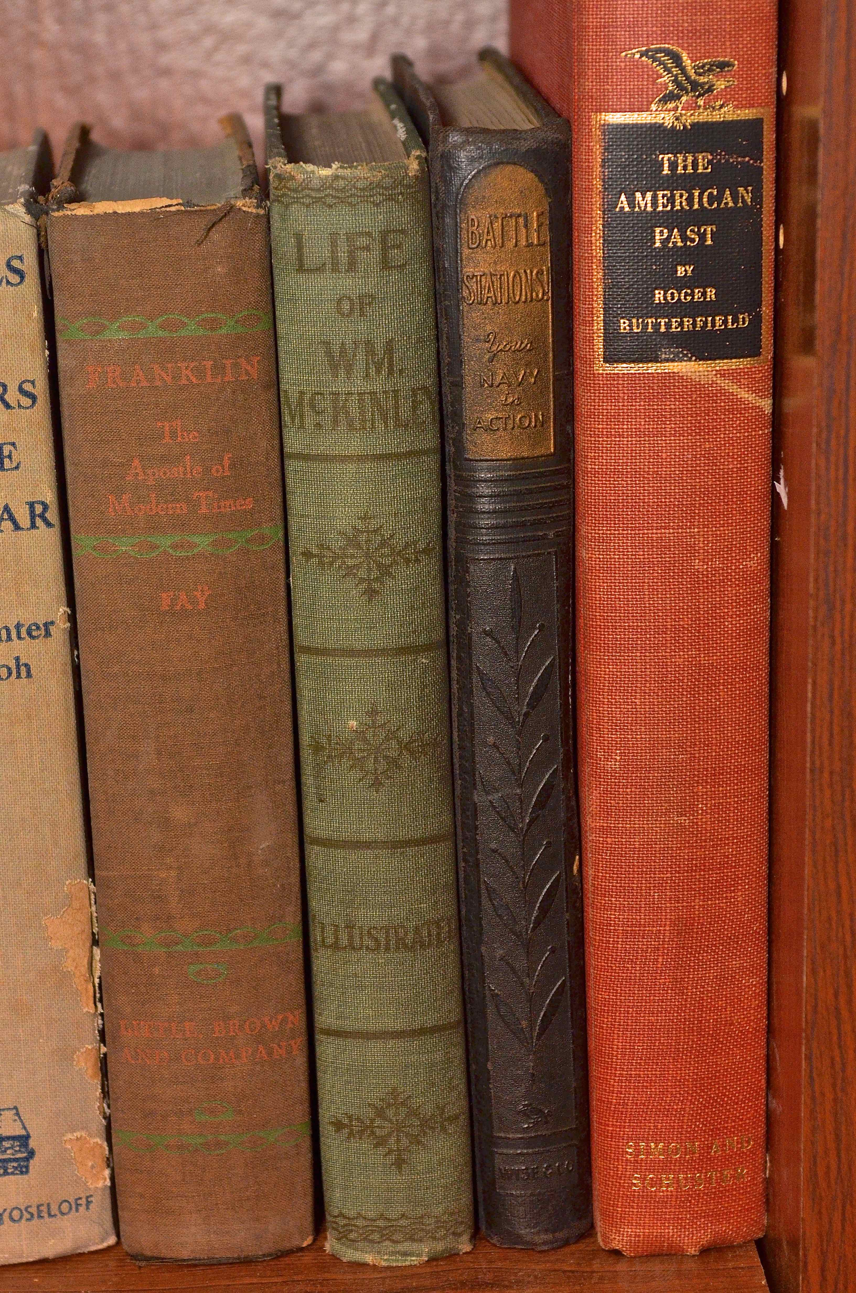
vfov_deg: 19.0
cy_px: 646
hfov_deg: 12.6
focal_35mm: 108
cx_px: 428
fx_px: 3869
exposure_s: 1/160
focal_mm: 72
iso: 800
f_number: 6.3
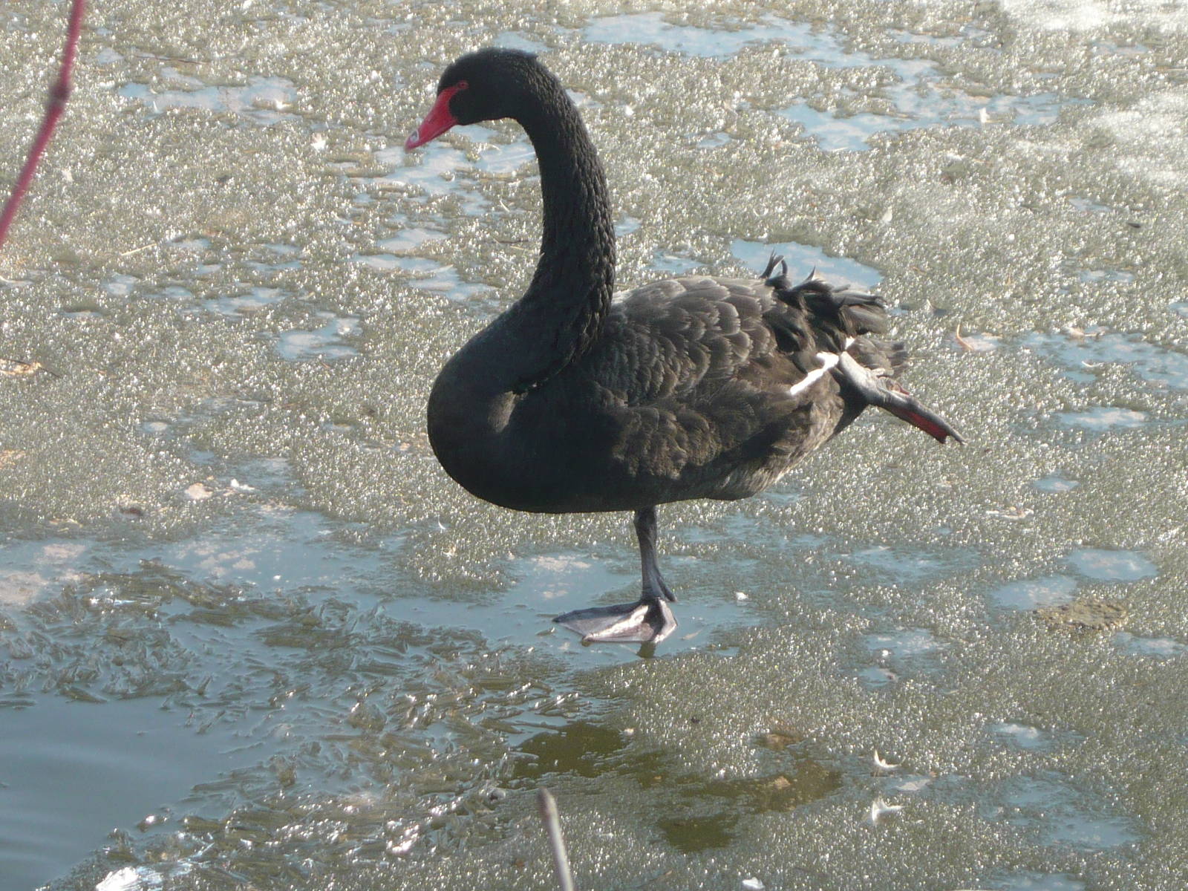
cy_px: 446
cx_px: 594
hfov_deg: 12.3
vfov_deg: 9.3
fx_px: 5491
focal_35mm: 160
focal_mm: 16.5
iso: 100
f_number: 5.1
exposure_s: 1/125
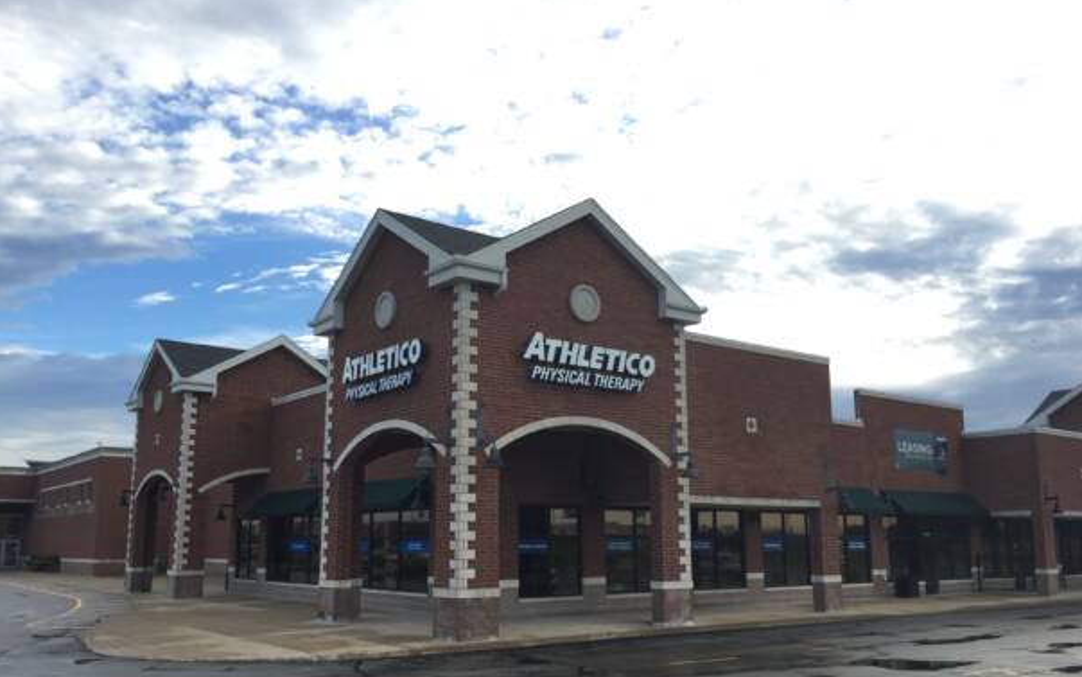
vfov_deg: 40.5
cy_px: 400
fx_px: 914
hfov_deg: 61.2
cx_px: 540
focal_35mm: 31
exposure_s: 1/471
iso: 32
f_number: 2.2
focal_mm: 4.15
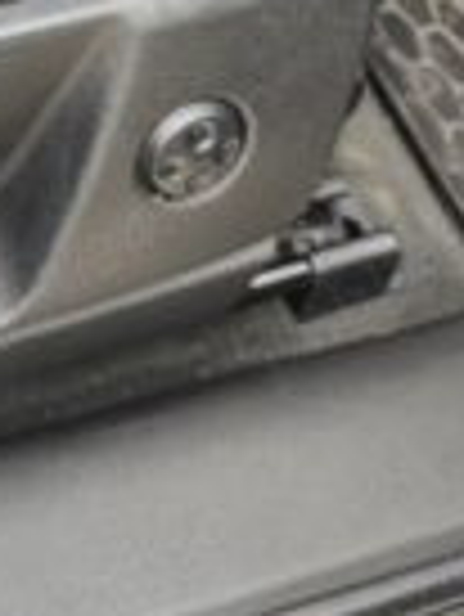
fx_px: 1196
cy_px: 0
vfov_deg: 27.3
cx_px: -72
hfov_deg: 20.7
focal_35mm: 67
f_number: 1.62
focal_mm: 6.55
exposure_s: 1/174
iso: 50
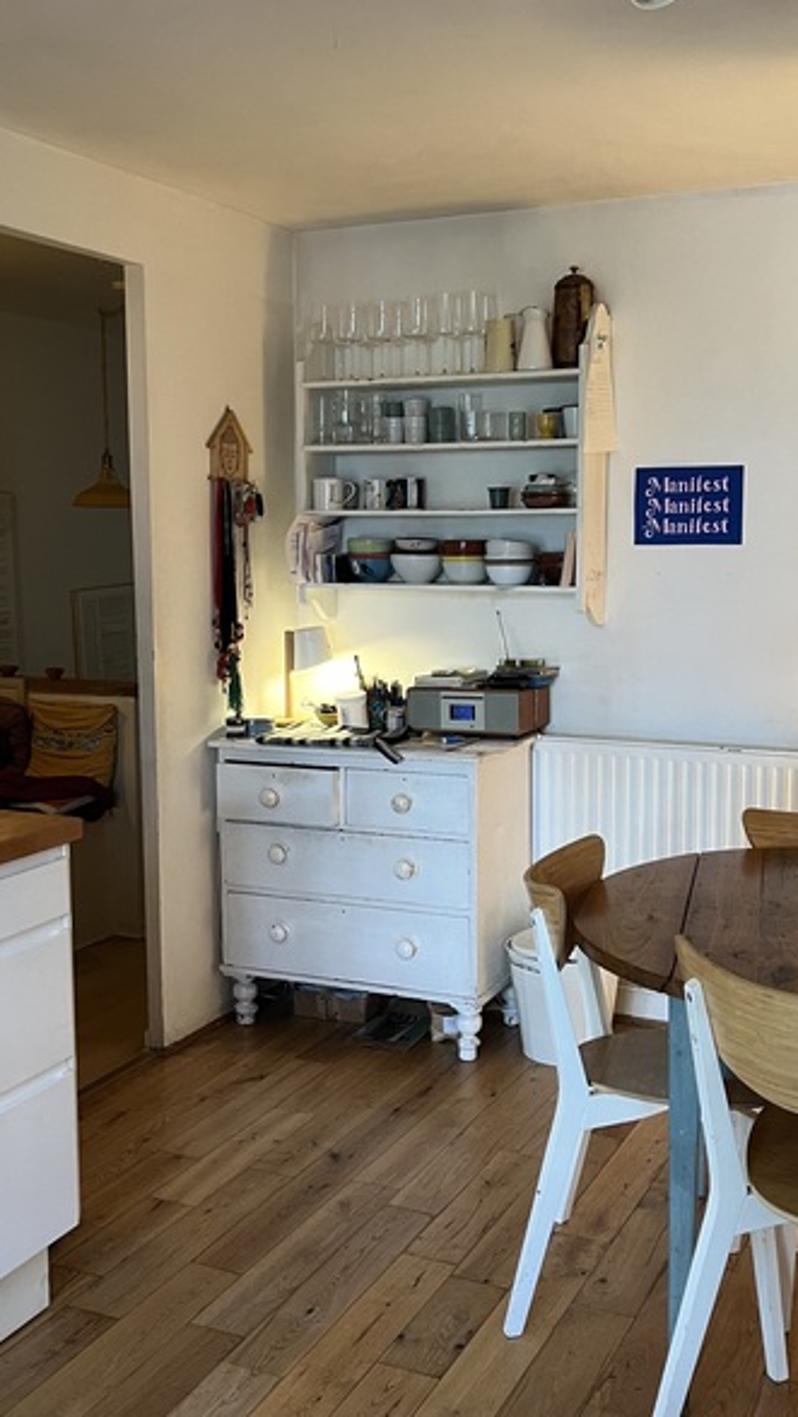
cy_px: 684
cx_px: 448
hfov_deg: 32.0
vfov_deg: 54.0
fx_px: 1391
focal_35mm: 37
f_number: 1.6
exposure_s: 1/63
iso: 125
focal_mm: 5.1
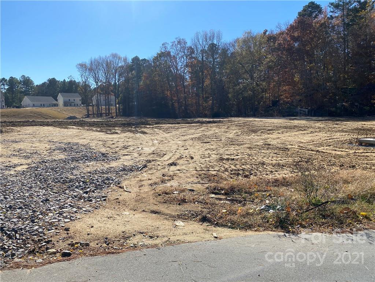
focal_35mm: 26
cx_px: 188
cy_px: 141
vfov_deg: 53.1
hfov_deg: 67.3
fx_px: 282
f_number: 1.8
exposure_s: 1/3040
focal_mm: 4.25
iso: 32
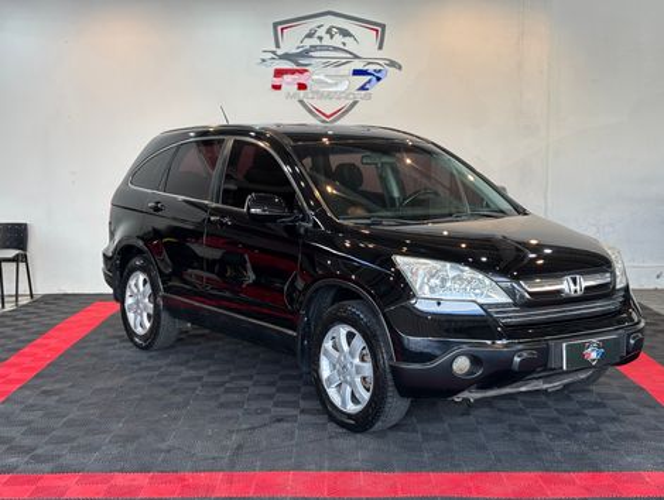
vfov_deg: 28.1
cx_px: 332
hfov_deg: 36.8
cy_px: 250
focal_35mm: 52
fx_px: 999
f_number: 1.6
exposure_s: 1/120
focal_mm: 5.96
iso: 25
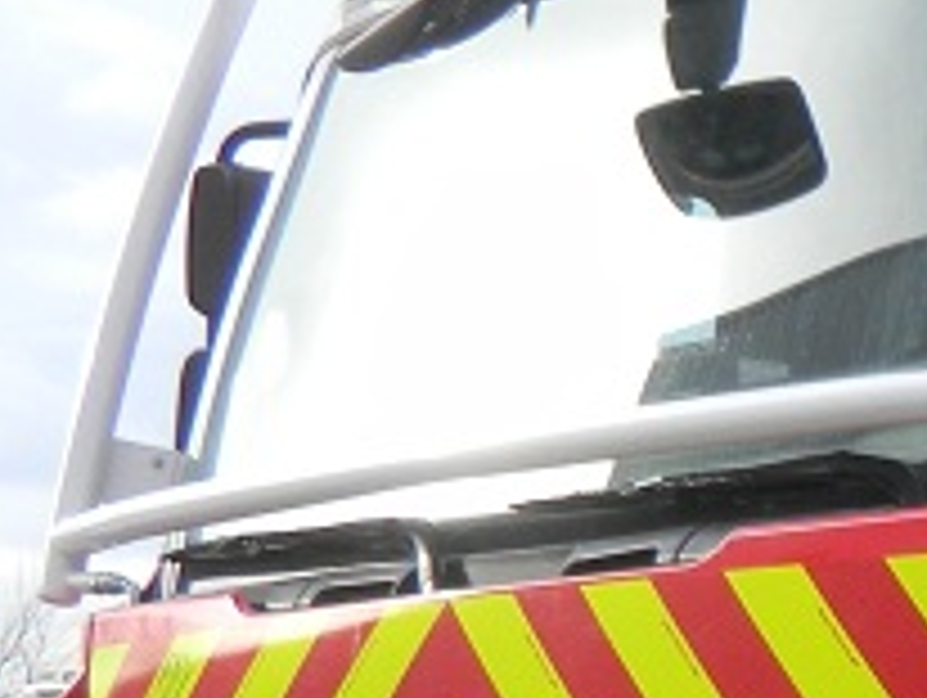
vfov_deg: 9.1
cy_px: 896
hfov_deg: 11.0
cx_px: 1962
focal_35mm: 160
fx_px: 4290
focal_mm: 6
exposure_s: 1/235
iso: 80
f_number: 3.9
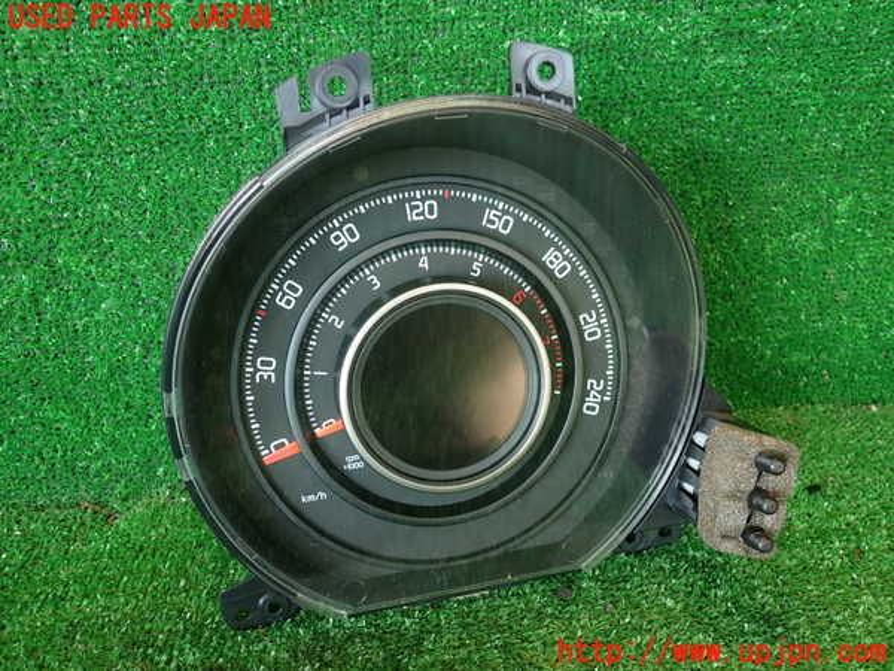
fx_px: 775
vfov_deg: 46.8
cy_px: 336
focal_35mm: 30
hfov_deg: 60.0
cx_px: 447
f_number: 2.3
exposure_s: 1/50
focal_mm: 5.4
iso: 200
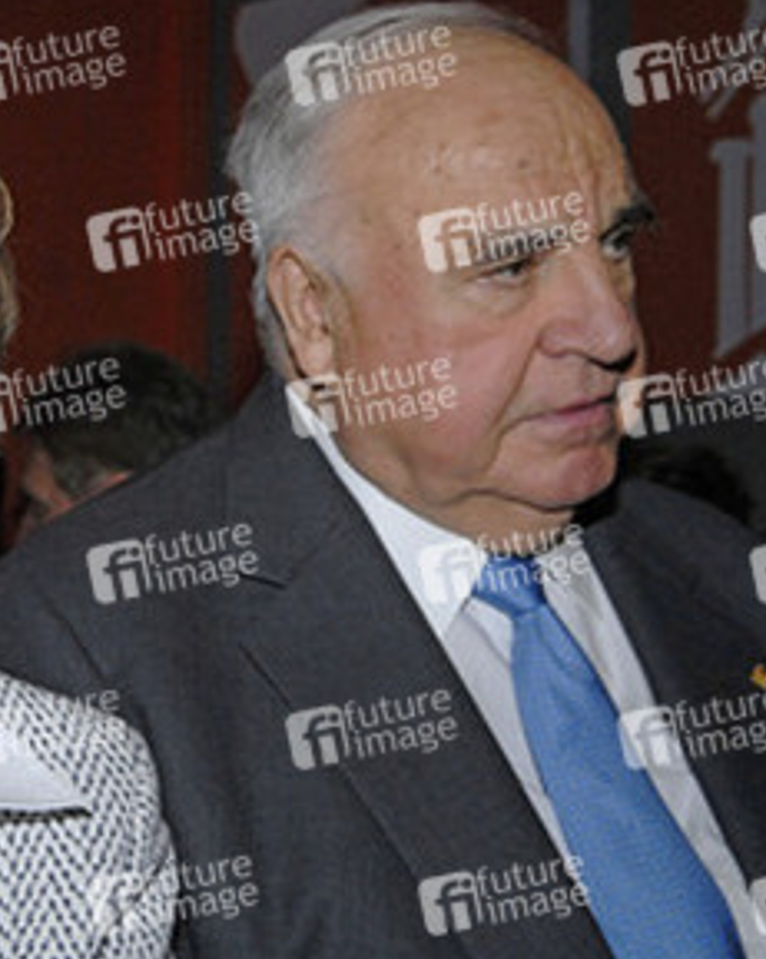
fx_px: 2353
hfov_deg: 18.2
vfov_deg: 23.0
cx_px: 80
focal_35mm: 83
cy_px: 481
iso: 400
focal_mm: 38
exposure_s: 1/100
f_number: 6.3
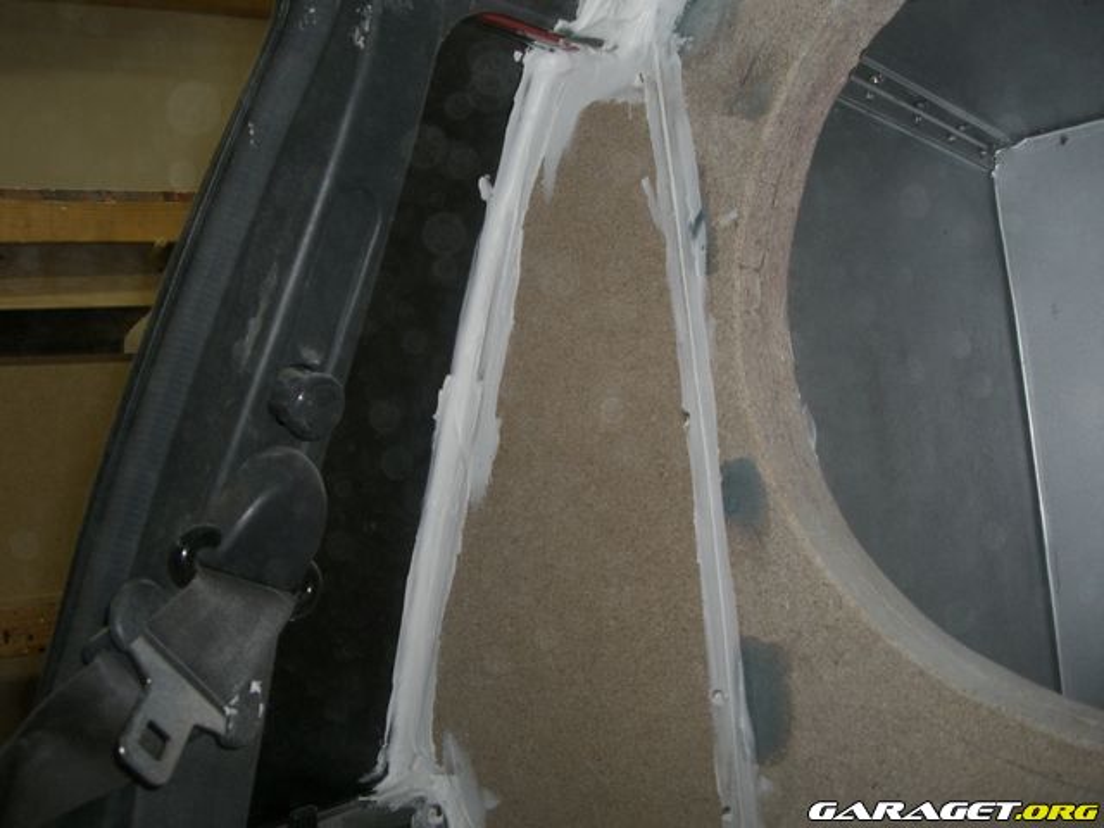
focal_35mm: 38
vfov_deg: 37.7
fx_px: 1212
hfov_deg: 49.0
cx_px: 552
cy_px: 414
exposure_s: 1/60
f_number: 2.7
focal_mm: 6.2
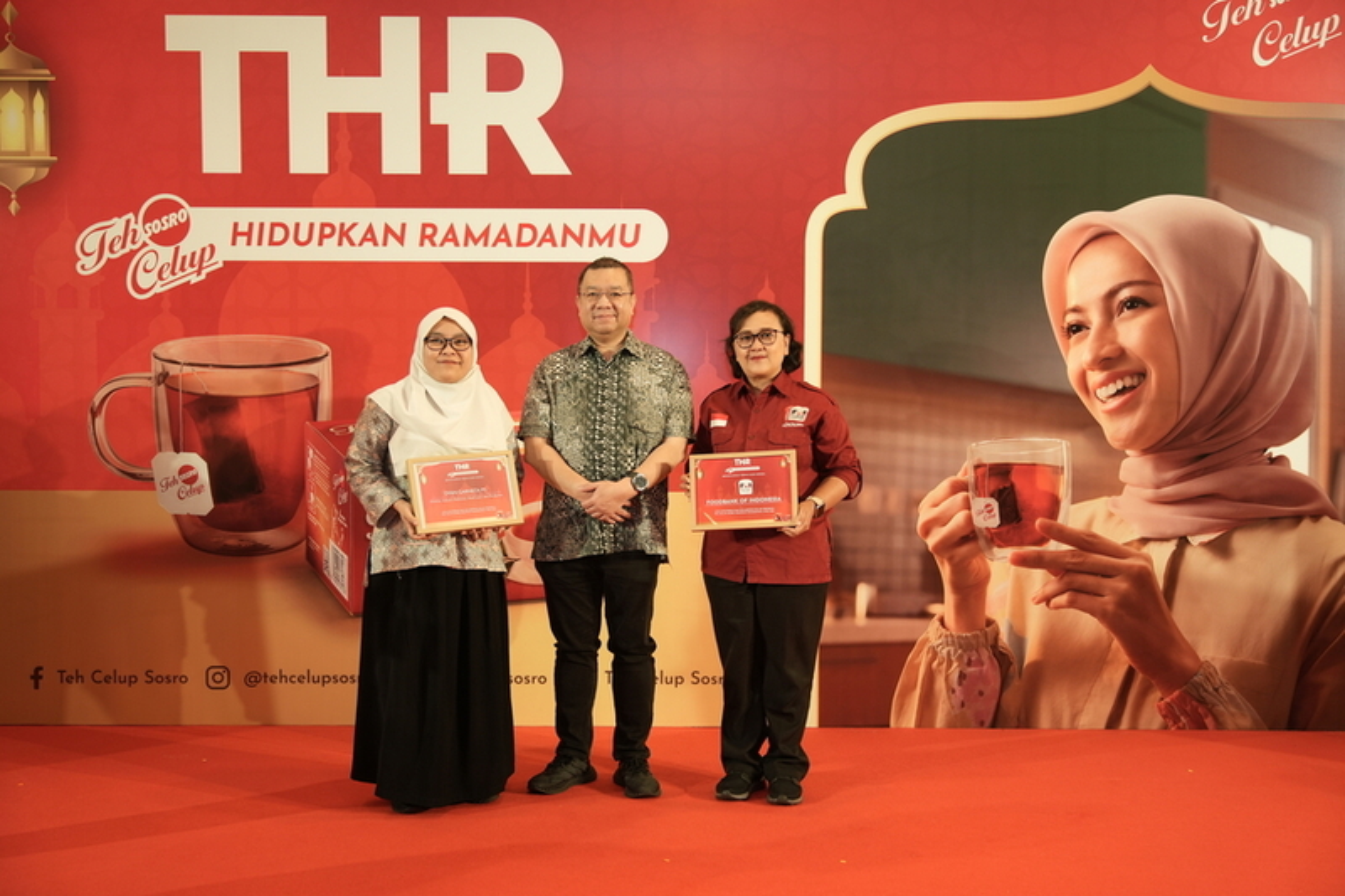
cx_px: 672
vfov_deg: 36.9
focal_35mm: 36
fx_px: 1345
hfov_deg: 53.1
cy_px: 448
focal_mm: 36
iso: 250
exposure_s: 1/50
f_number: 2.8
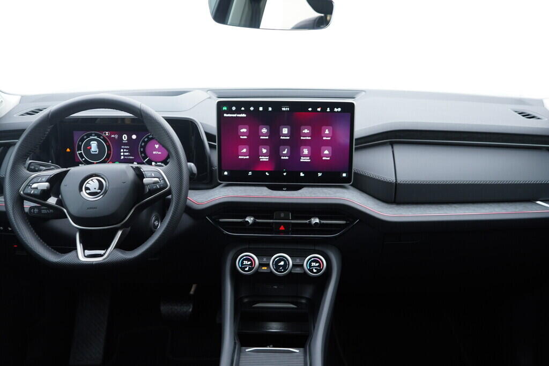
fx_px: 549
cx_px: 274
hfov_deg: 53.1
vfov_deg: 36.9
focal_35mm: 36
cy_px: 183
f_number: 2.8
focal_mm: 24
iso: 250
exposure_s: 1/40
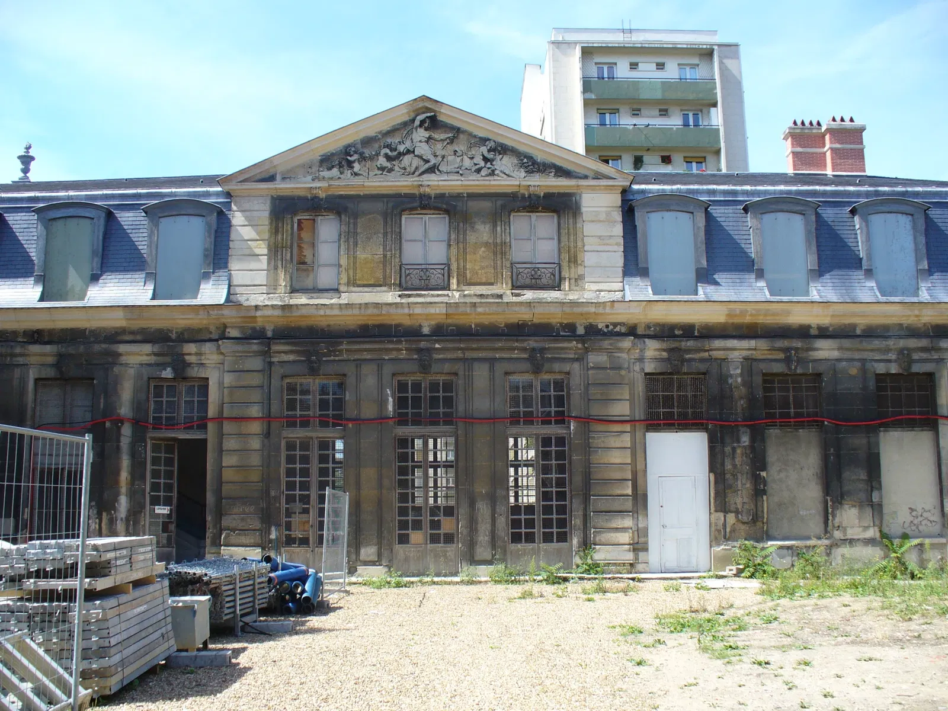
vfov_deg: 38.7
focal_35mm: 37
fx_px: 1013
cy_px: 356
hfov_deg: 50.1
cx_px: 474
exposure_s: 1/125
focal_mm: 6.1
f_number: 5.6
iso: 80
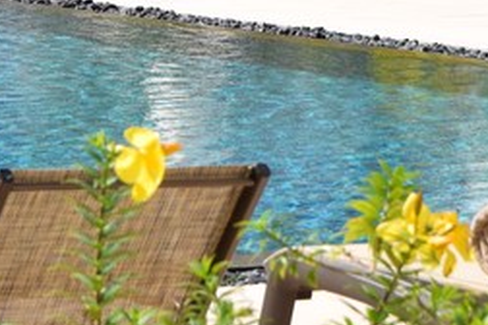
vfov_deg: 3.8
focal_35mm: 357
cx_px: 112
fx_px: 4839
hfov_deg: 5.8
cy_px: -190
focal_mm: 50
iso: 200
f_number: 10
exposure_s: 1/400
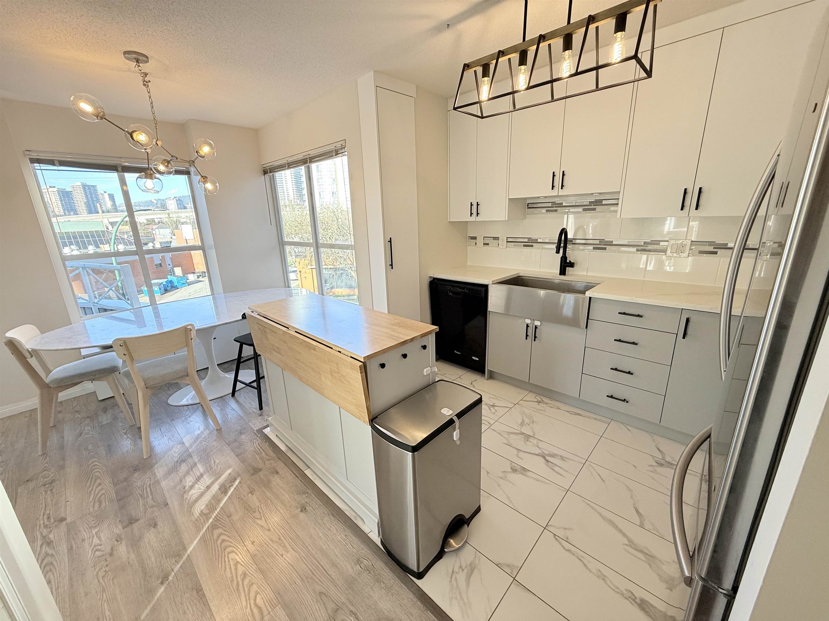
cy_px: 310
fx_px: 335
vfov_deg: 85.7
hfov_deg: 102.1
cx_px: 414
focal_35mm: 14
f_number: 2.2
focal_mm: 2.22
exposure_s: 1/120
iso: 80
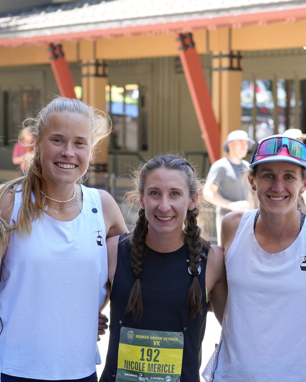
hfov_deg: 14.1
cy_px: 245
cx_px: 249
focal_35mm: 109
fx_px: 1234
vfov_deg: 17.6
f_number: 4
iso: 250
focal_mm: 57
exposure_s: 1/160
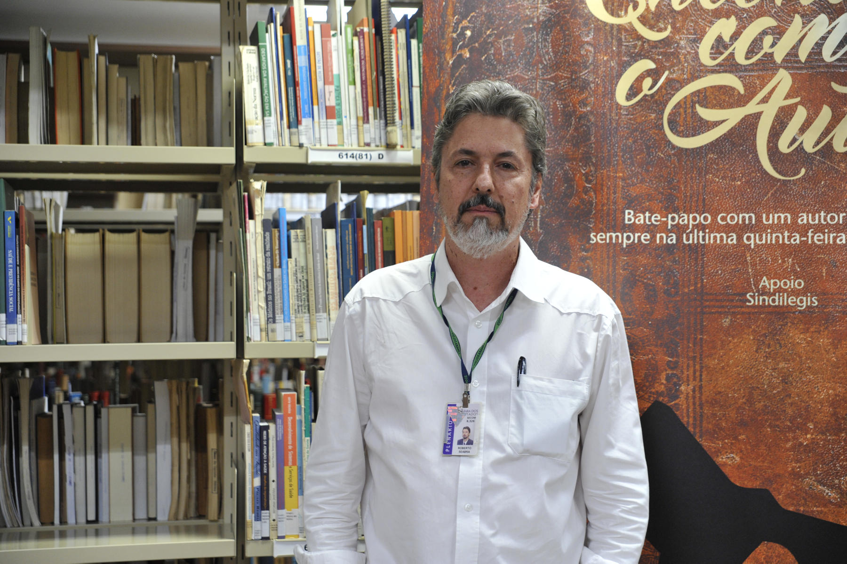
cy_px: 282
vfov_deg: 19.4
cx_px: 424
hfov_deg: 28.9
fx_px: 1646
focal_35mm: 70
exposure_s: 1/125
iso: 1600
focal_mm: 70
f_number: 4.5
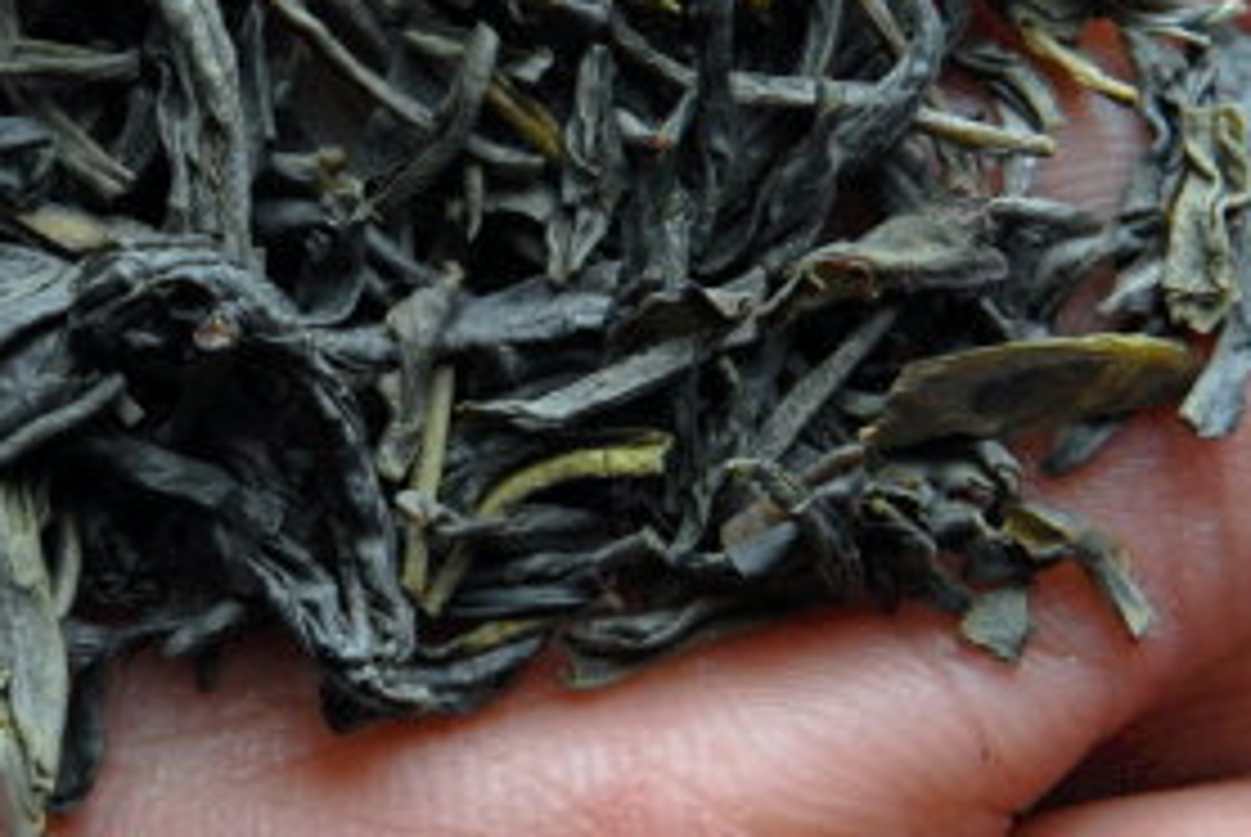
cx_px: 182
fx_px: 5584
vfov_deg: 8.5
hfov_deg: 12.7
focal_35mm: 161
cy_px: 104
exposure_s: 1/80
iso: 400
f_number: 13
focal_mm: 35
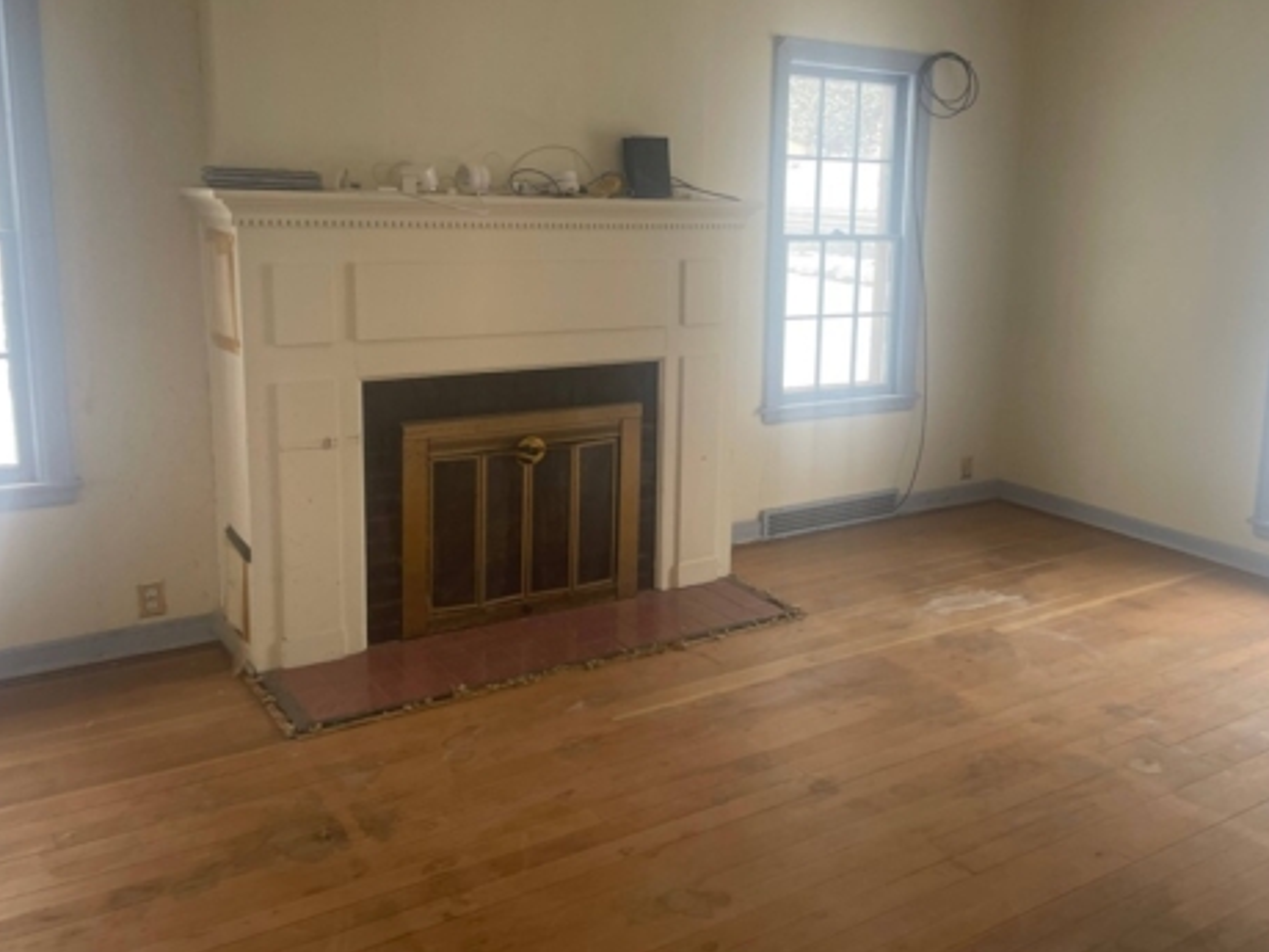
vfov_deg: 42.8
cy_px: 411
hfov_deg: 54.9
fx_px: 1210
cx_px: 764
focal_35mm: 33
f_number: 1.6
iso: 50
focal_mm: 4.2
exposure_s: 1/121
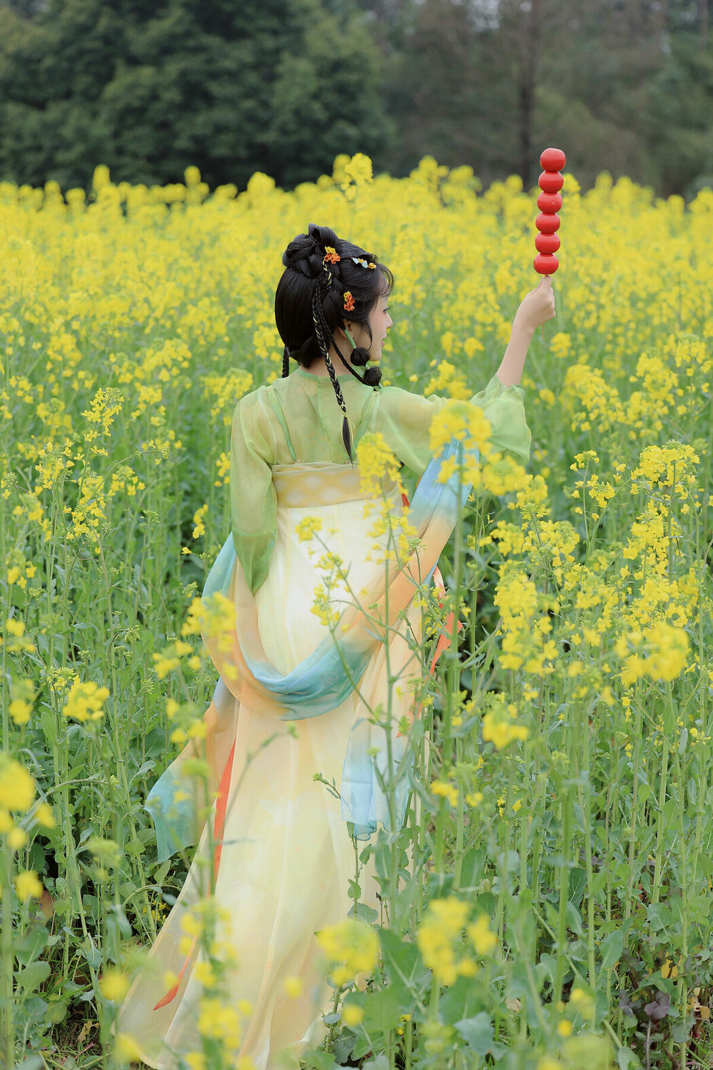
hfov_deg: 19.5
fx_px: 2079
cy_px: 535
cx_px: 356
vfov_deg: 28.8
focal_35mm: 70
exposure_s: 1/400
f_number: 2.8
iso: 400
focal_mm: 70
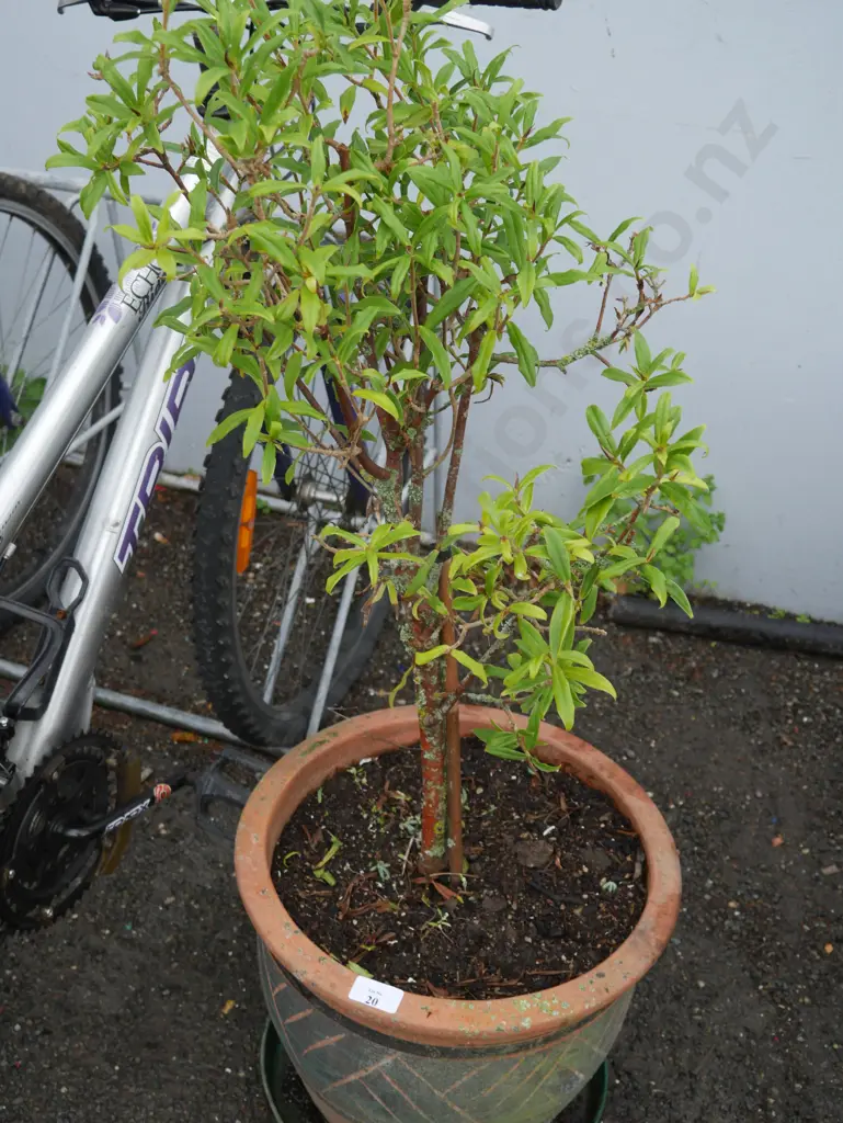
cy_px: 562
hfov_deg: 36.0
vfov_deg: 46.8
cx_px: 422
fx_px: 1298
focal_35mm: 40
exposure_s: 1/100
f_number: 4.5
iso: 200
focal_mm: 20
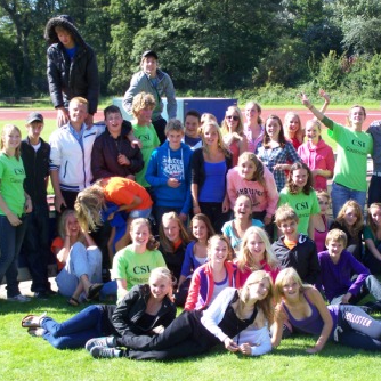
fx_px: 1108
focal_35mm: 89
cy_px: 190
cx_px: 197
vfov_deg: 19.5
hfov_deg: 19.5
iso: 64
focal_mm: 12.4
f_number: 3.2
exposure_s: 1/200
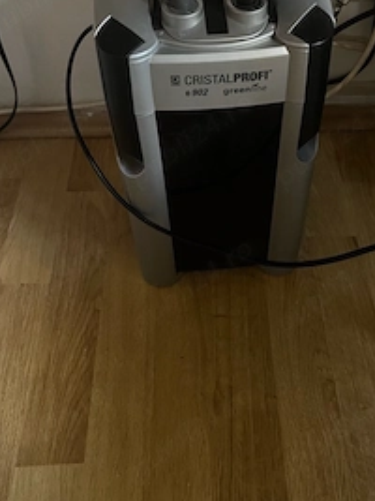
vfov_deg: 47.0
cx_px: 229
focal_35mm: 39
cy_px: 163
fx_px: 564
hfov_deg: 36.6
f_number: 1.5
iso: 640
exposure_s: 1/30
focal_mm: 5.7
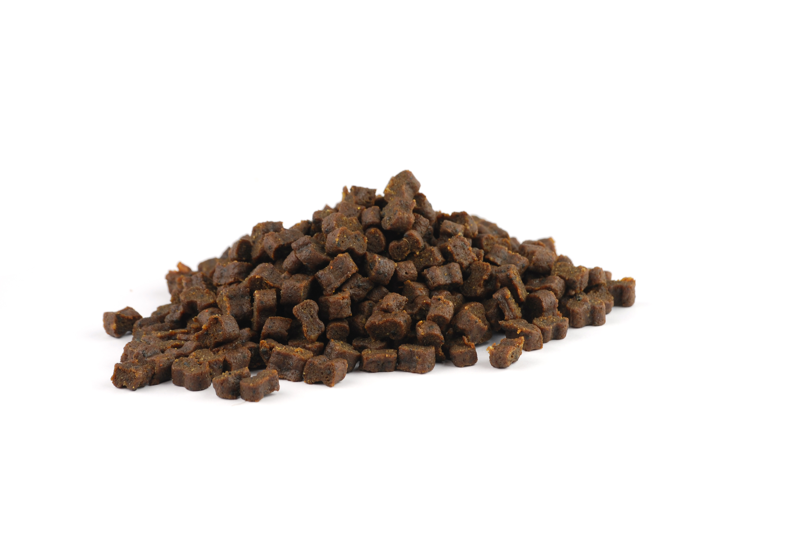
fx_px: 3007
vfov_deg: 10.2
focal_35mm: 135
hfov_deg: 15.2
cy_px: 268
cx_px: 400
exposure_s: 1/15
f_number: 11
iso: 100
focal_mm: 90
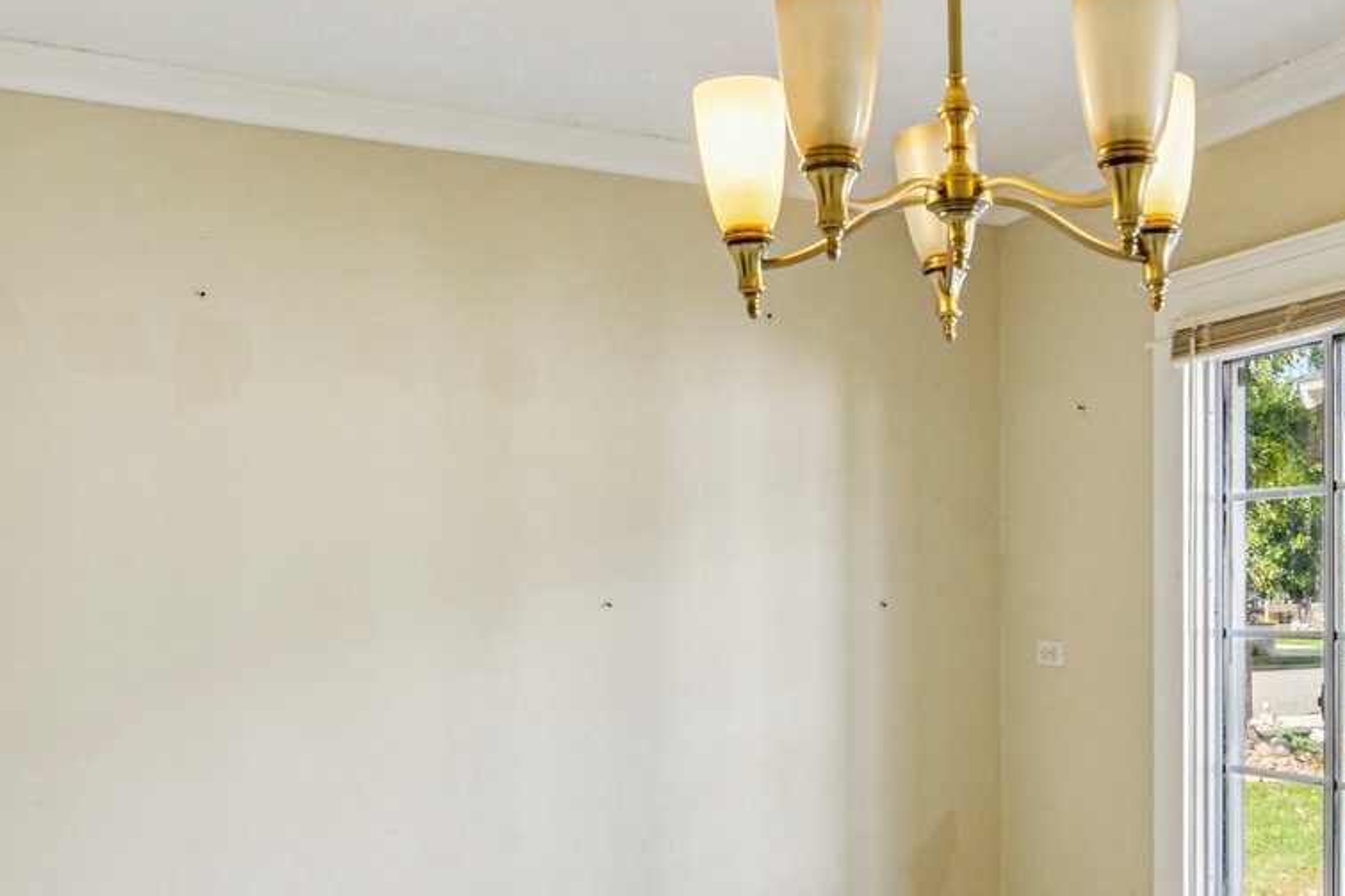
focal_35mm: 38
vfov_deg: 34.6
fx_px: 1419
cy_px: 630
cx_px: 798
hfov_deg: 50.4
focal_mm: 14
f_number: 8
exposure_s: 1/30
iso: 400
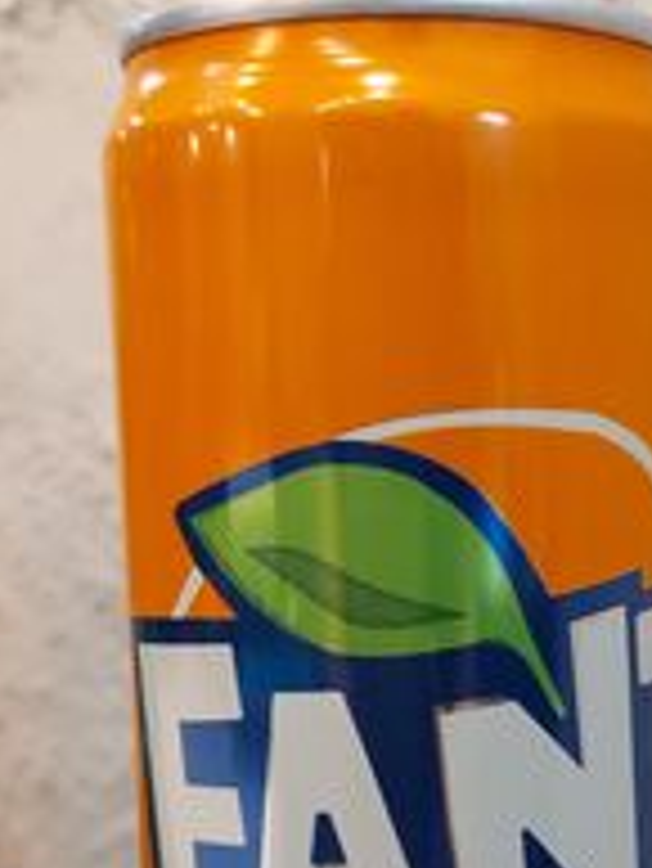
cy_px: 731
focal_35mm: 53
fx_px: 1330
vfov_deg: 34.7
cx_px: 454
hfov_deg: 27.3
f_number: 1.8
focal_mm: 5.23
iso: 320
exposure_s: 1/100
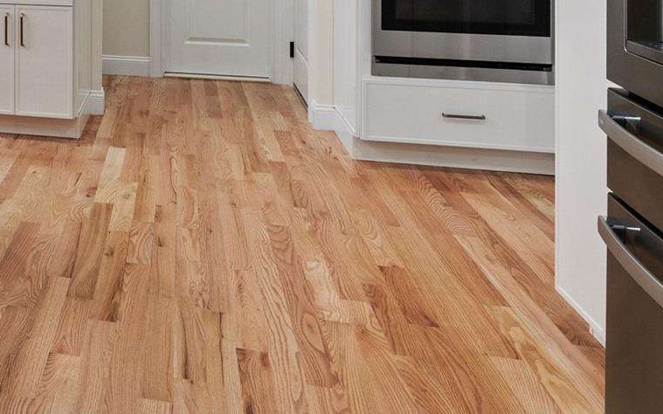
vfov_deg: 26.1
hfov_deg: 38.1
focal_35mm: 44
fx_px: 795
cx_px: -57
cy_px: -83
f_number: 5.6
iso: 200
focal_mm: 16
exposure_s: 1/80
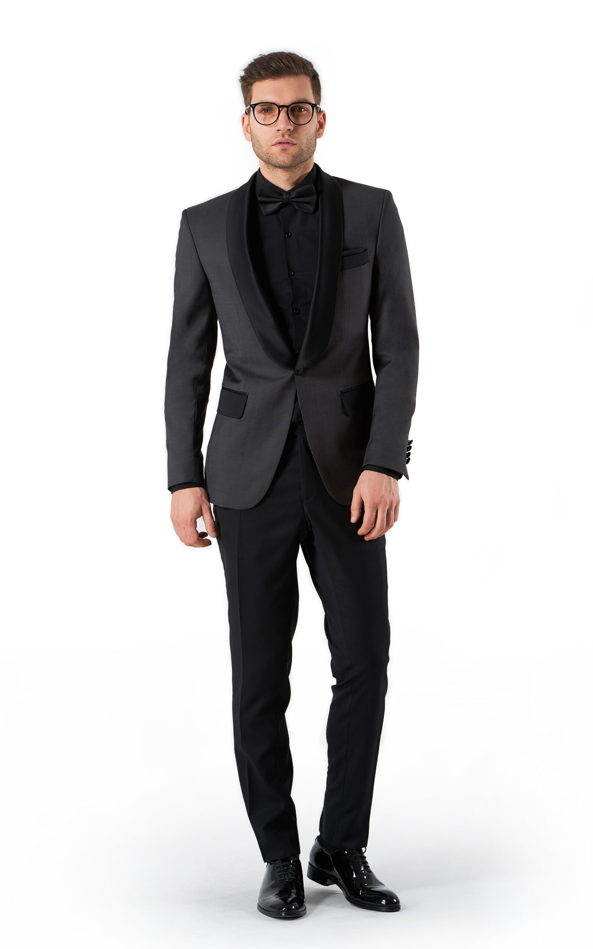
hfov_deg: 15.0
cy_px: 473
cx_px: 293
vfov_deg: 23.8
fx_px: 2250
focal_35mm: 87
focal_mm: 85
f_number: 9.5
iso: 100
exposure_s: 1/125
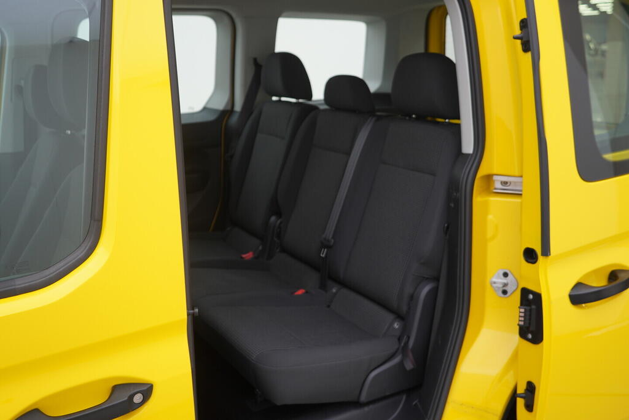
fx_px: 629
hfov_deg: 53.1
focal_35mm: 36
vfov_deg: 36.9
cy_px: 210
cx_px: 314
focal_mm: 24
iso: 125
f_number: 3.2
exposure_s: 1/50
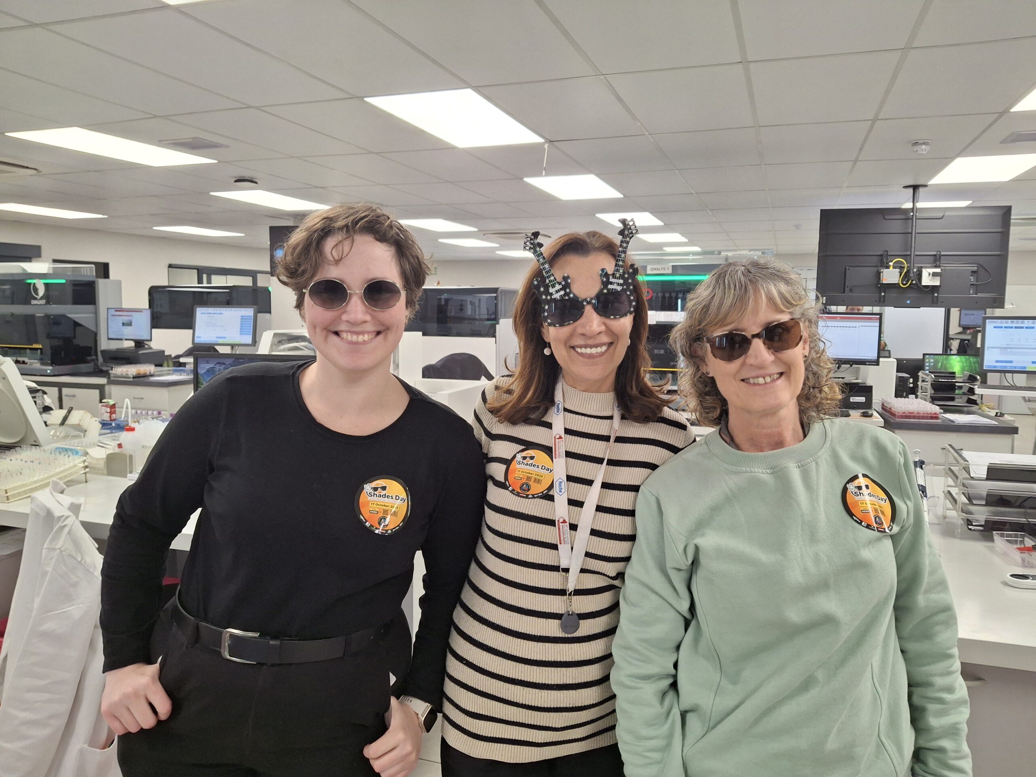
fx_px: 748
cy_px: 388
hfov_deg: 69.4
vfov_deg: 54.9
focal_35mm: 25
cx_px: 518
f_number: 1.8
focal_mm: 4.69
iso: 125
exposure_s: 1/120
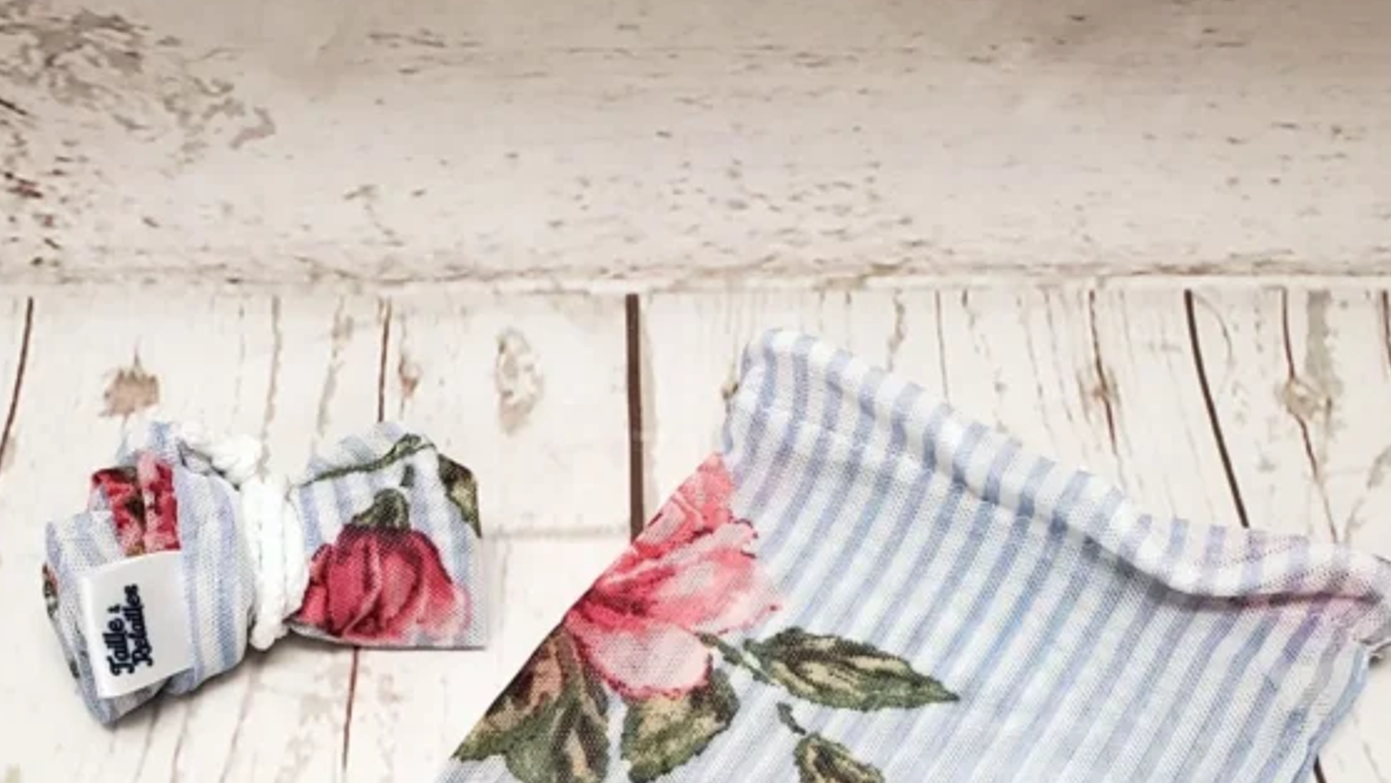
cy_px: 923
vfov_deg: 21.5
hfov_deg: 39.8
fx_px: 1918
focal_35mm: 52
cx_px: 643
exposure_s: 1/120
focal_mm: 4.3
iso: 250
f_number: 2.4
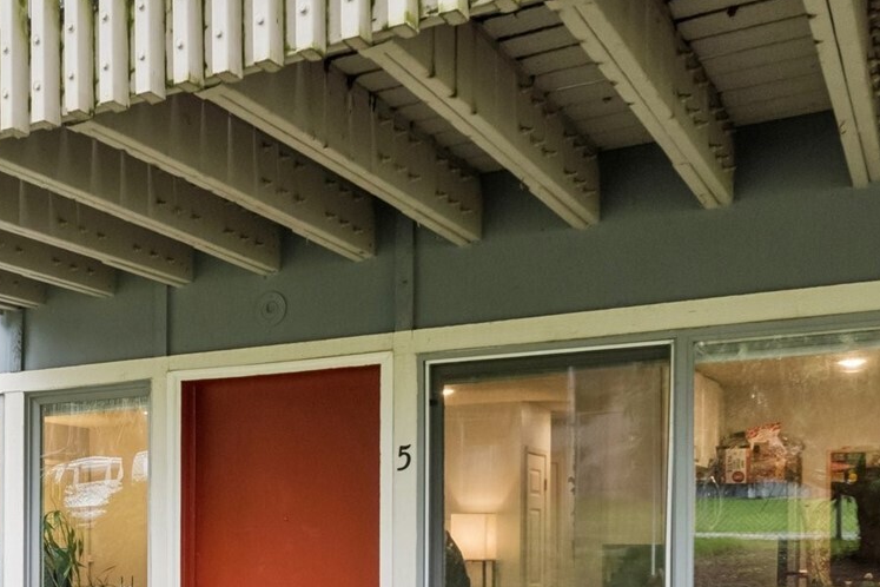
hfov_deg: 36.9
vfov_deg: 25.5
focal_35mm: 51
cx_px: 134
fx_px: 1250
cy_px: 546
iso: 640
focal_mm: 15
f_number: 9
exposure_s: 1/30
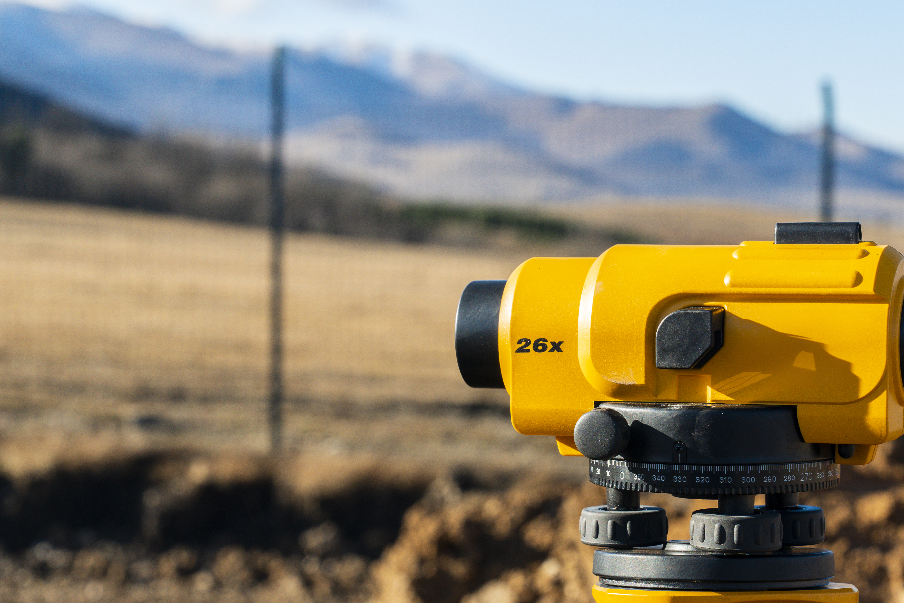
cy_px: 387
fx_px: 2310
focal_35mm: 92
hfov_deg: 22.1
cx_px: 584
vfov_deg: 14.8
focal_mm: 70
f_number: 8
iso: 400
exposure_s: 1/125
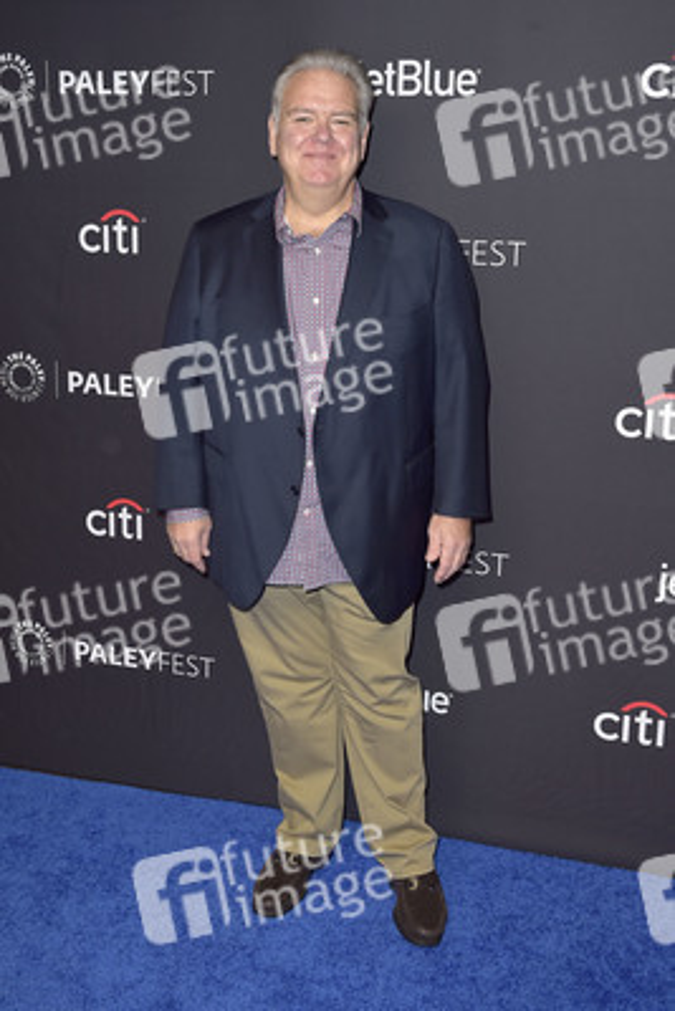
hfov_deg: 35.1
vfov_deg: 50.7
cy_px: 506
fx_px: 1068
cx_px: 338
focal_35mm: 38
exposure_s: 1/250
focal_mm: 38
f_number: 5.6
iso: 250
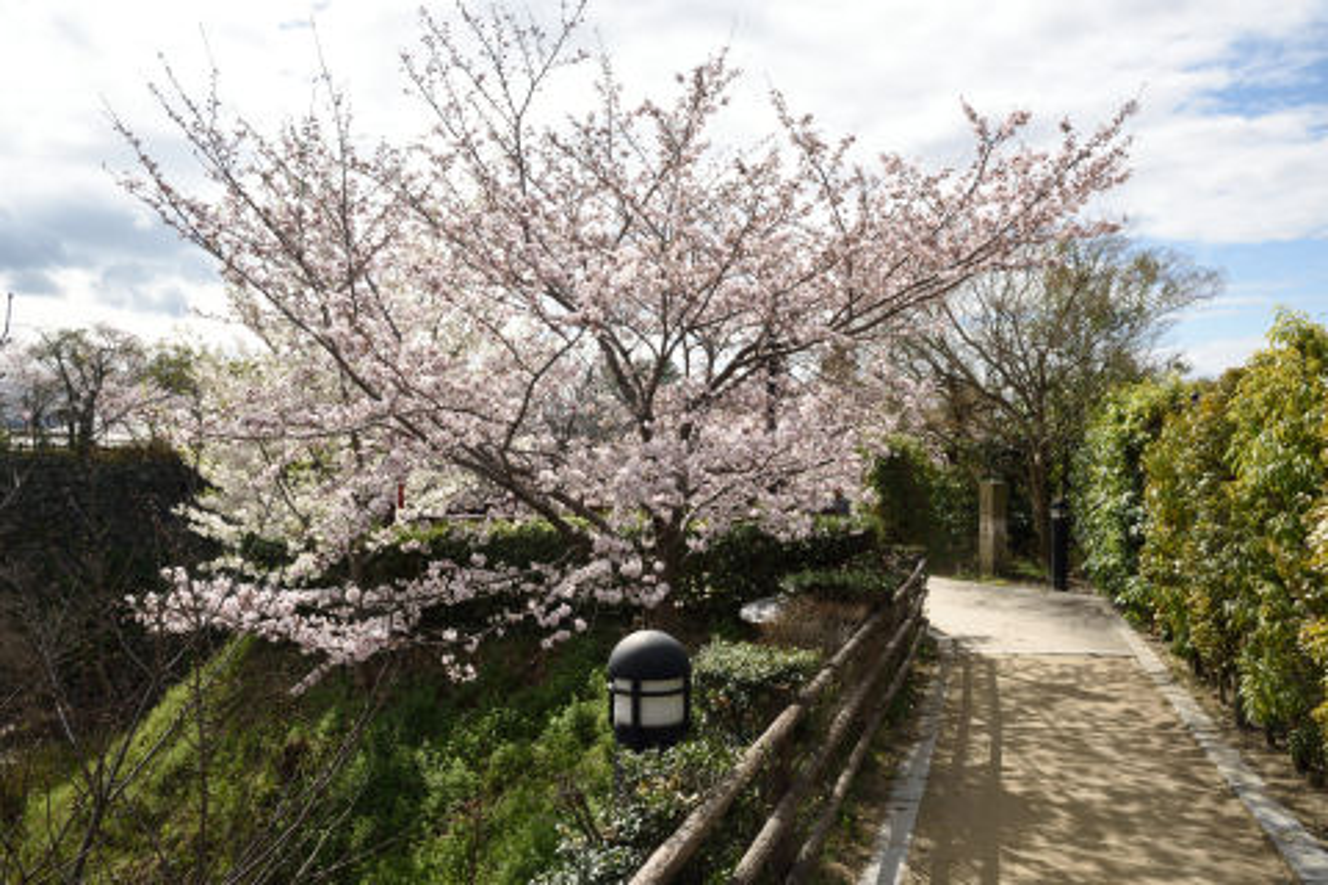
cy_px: 442
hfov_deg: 61.9
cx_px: 664
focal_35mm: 30
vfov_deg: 43.6
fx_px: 1107
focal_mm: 30
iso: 200
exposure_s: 1/90
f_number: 13
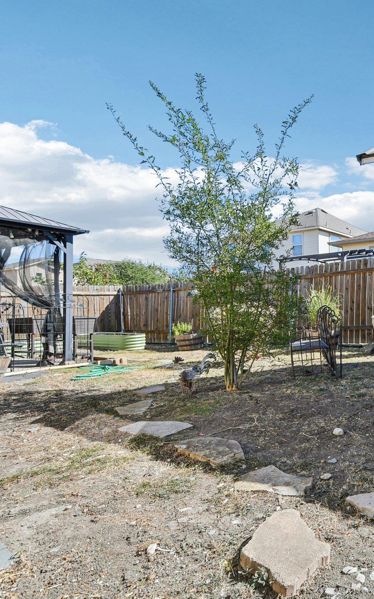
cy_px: 299
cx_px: 381
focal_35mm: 23
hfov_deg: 44.4
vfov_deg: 77.1
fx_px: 375
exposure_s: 1/640
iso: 400
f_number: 8
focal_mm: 10
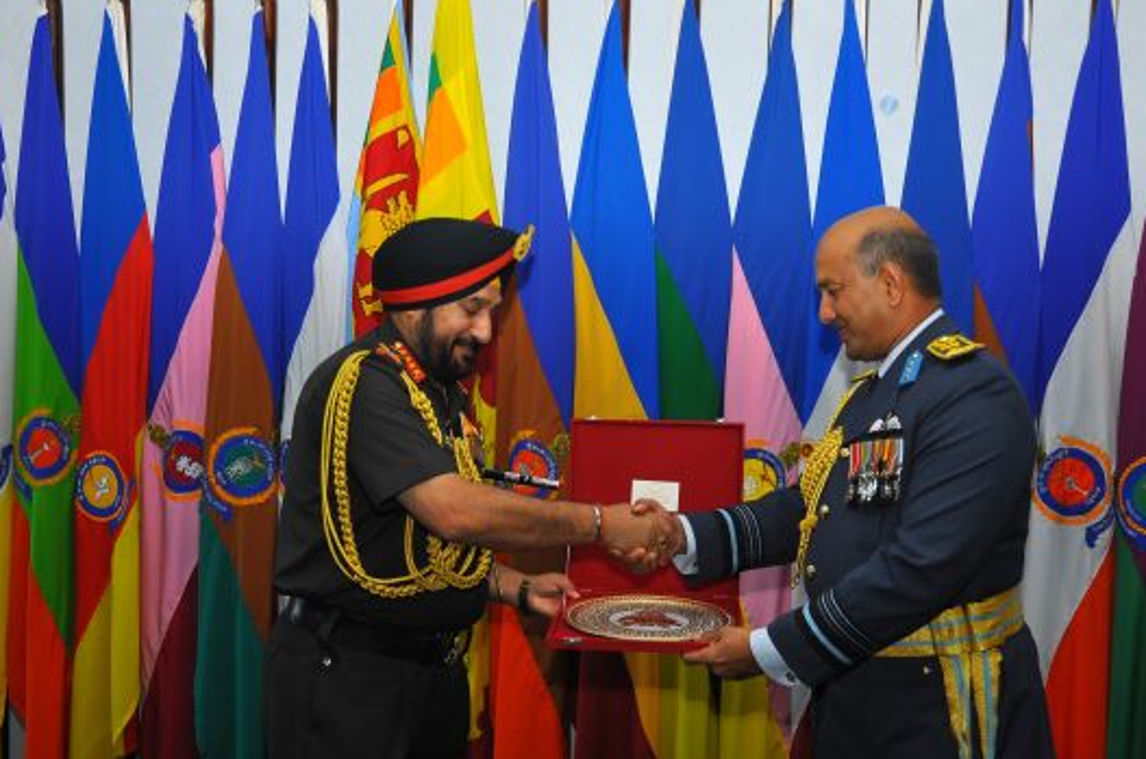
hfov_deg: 47.5
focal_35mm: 41
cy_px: 431
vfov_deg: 32.4
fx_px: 1302
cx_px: 565
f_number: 6.3
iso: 320
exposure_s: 1/125
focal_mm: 24
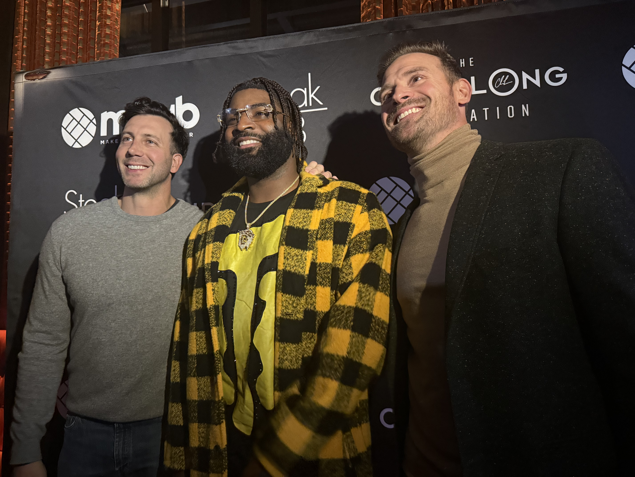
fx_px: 440
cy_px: 238
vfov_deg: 56.8
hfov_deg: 71.6
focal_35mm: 24
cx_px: 318
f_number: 1.78
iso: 800
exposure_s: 1/60
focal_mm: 6.76
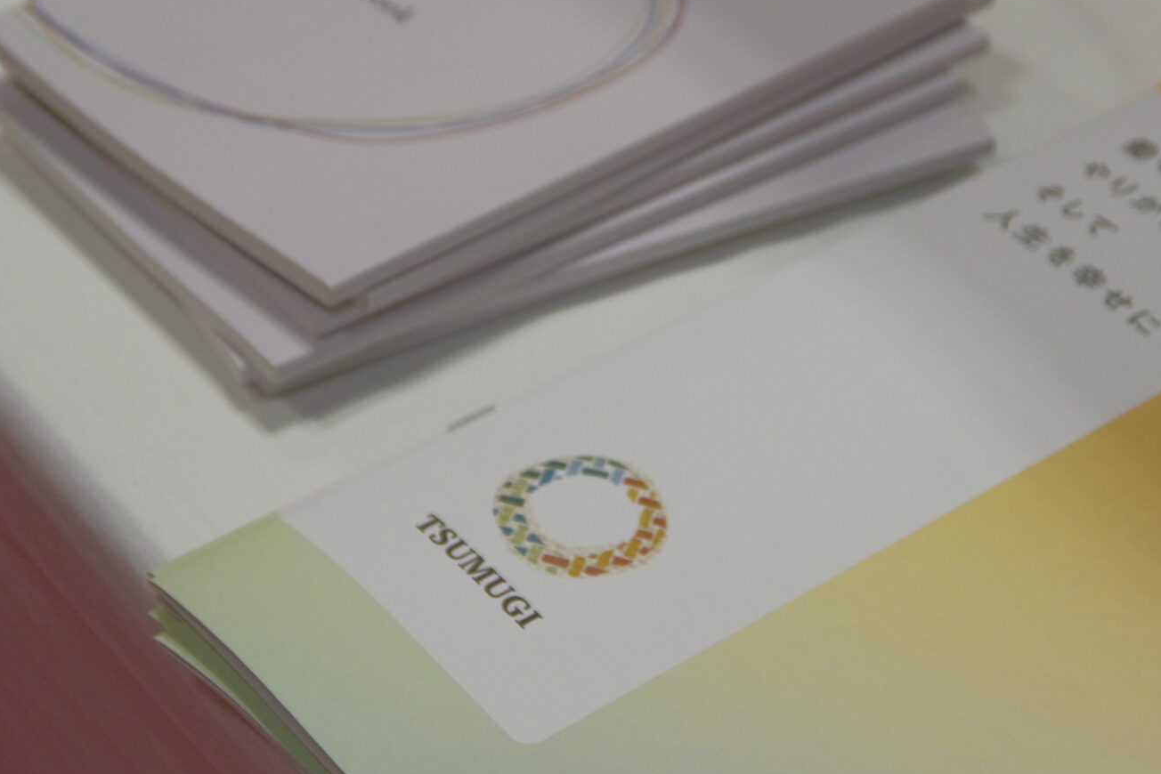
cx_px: 794
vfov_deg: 12.9
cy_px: 319
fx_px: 3419
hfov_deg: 19.2
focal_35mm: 106
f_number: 4.5
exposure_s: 1/320
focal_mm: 35
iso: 800
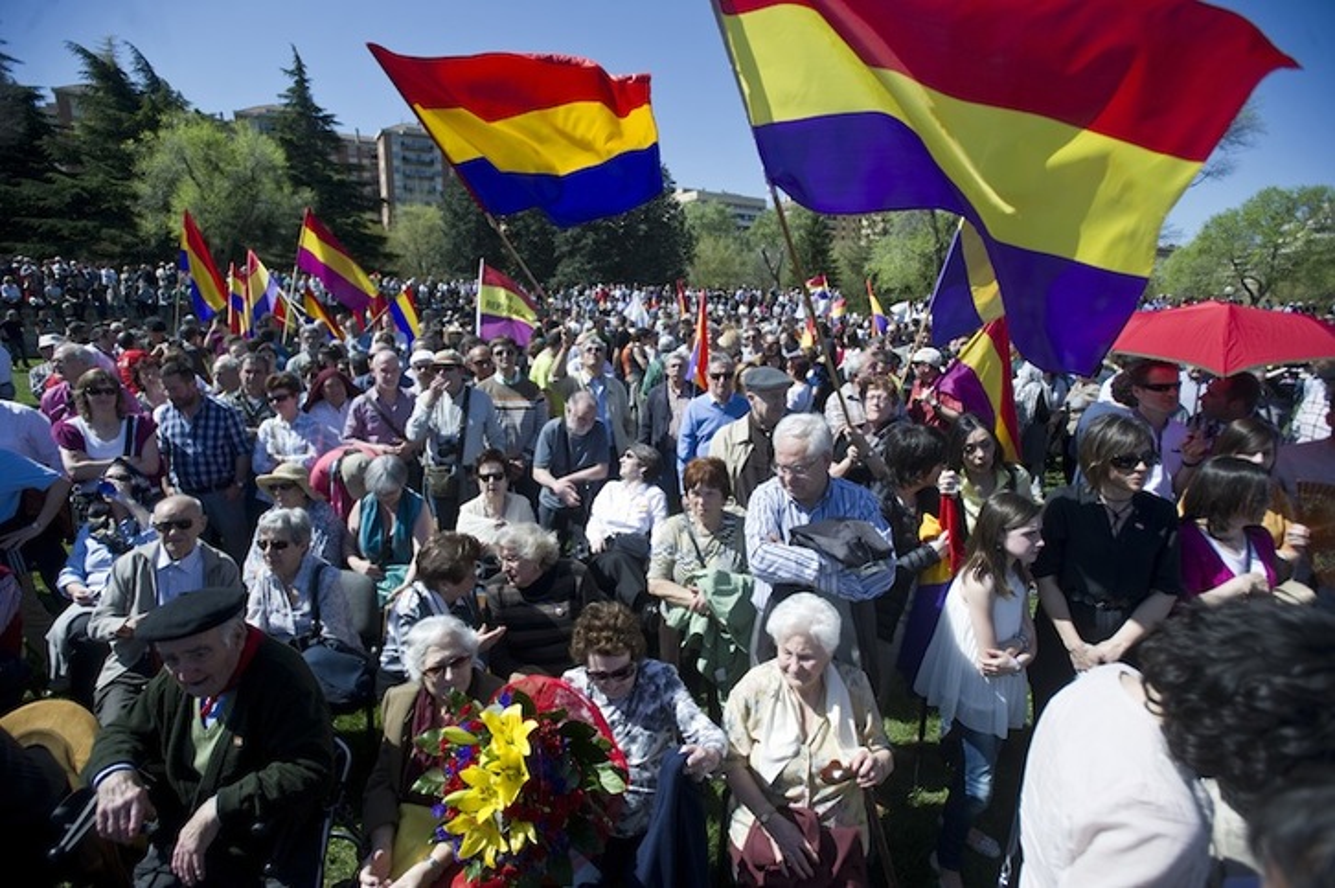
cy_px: 444
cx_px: 668
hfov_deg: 93.3
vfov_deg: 70.4
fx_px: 630
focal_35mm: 17
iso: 200
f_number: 3.5
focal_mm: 17
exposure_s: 1/1250
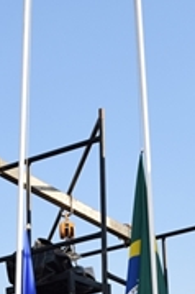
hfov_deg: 10.8
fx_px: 1023
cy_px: 404
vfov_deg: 15.4
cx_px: 161
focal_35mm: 126
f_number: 8
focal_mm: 25
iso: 100
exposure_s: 1/200
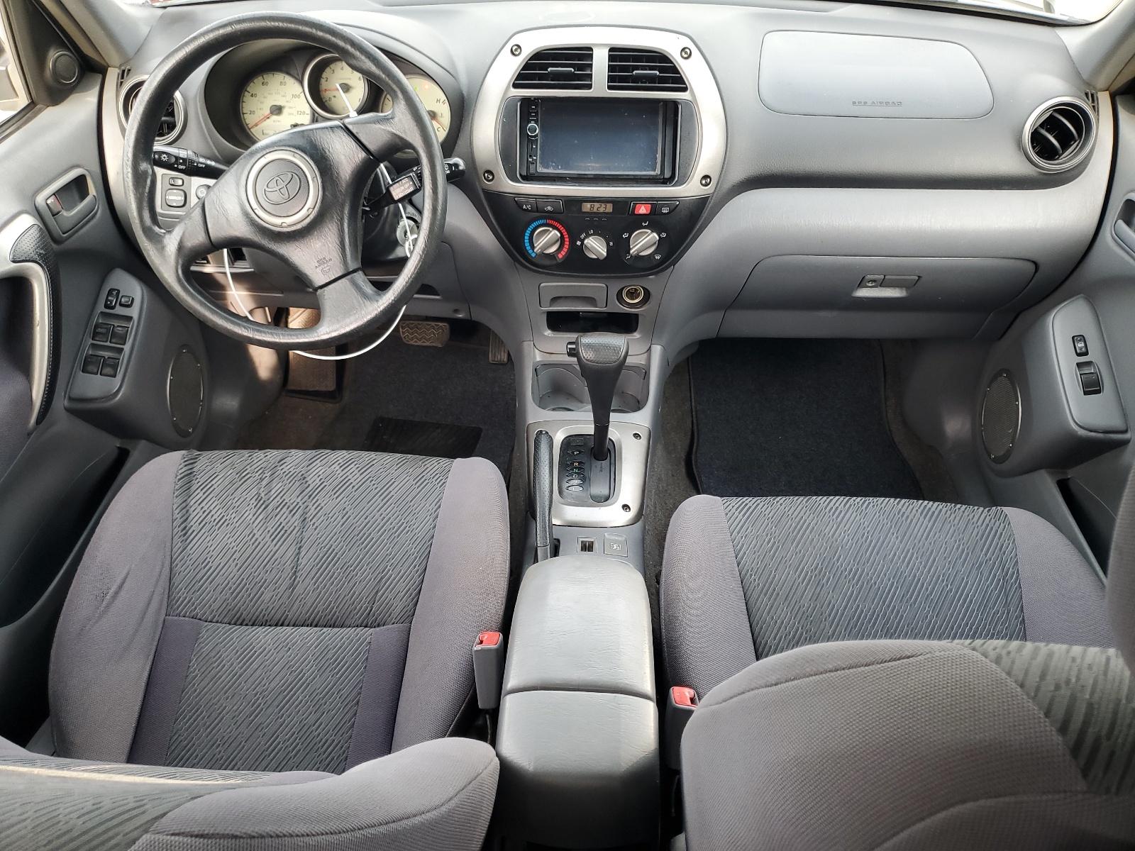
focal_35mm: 26
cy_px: 426
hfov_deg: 67.3
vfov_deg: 53.1
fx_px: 852
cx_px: 568
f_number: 1.5
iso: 60
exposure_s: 1/120
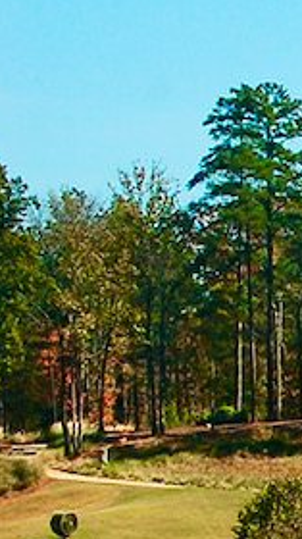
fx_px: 5643
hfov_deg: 3.0
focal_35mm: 395
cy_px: 537
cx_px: 1212
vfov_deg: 5.5
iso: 400
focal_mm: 55
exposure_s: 1/250
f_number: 11
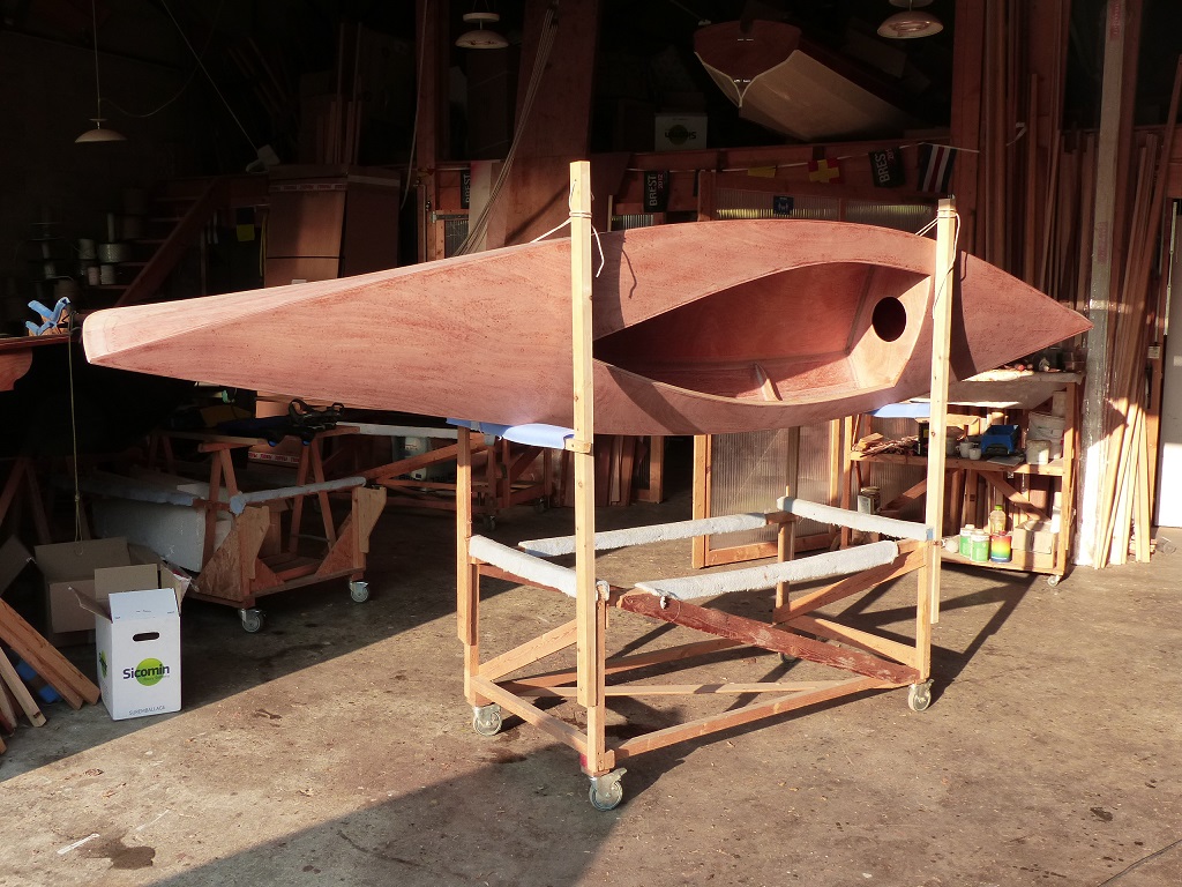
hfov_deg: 55.4
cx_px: 591
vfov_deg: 42.9
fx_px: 1127
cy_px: 444
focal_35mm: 33
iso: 160
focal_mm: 5.9
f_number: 4
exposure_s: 1/320
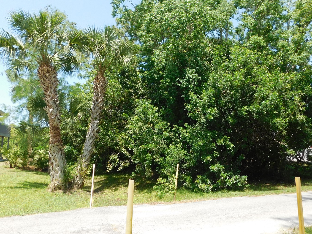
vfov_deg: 51.3
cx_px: 179
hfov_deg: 65.0
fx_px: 243
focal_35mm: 27
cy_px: 120
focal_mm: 4
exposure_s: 1/640
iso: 125
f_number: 3
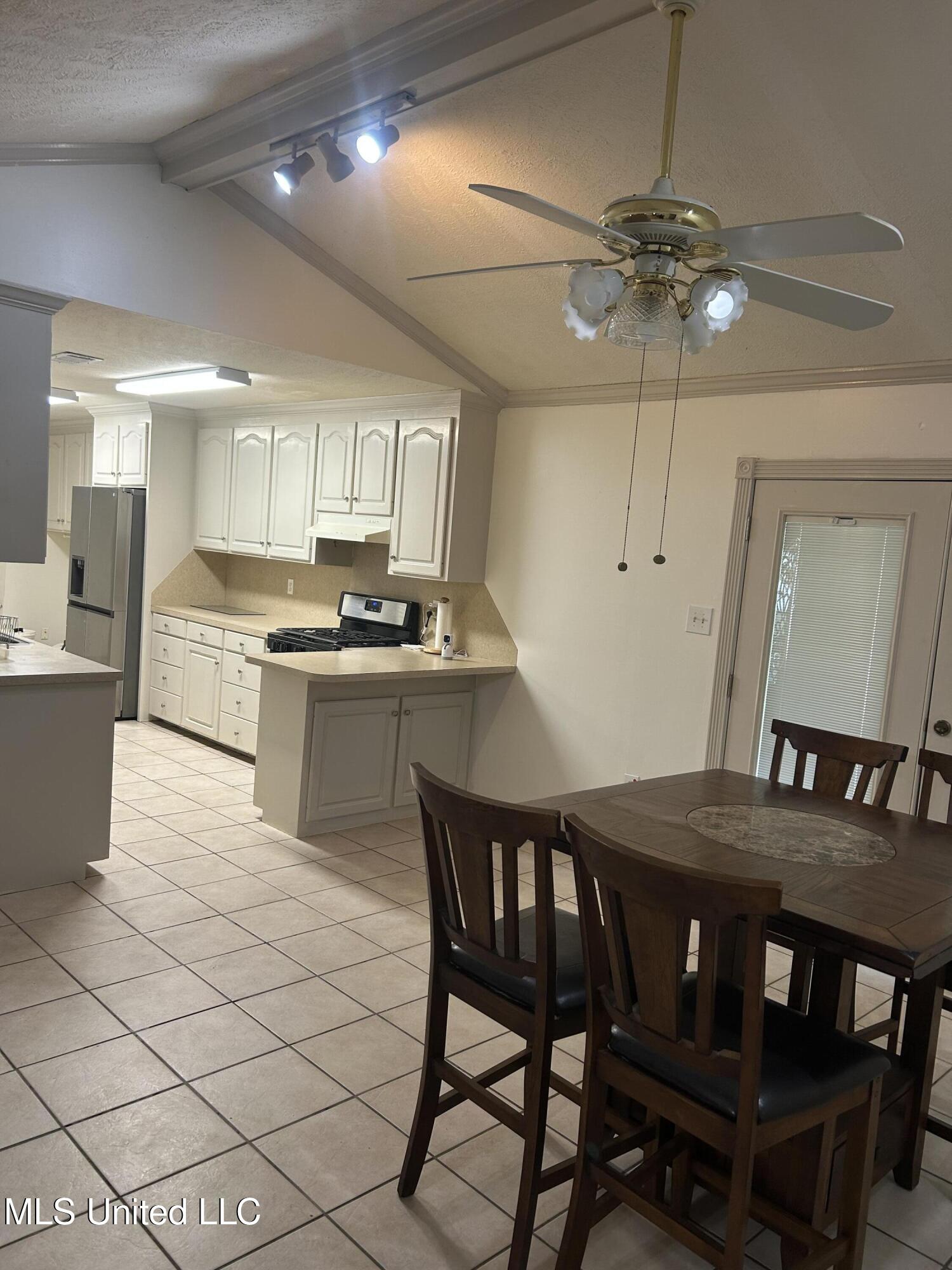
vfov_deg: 67.3
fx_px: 953
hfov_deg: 53.1
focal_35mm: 26
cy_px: 635
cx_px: 476
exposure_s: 1/60
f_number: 1.5
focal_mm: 5.7
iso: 80
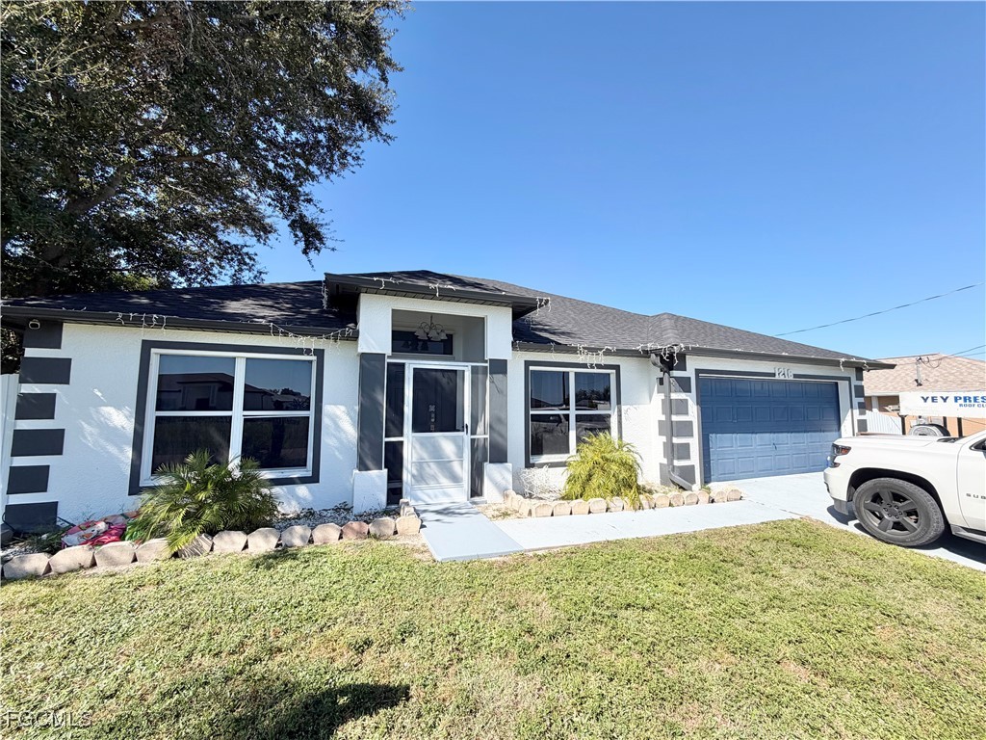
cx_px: 493
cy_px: 370
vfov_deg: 85.7
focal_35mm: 14
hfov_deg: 102.1
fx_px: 399
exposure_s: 1/770
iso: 25
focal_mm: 2.22
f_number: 2.2
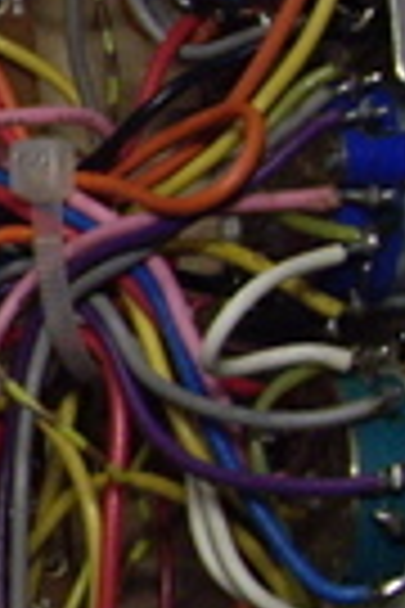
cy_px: 270
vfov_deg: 8.8
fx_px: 3948
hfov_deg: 5.5
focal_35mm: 234
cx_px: -778
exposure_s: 1/13
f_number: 2.8
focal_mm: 7.9
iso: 200
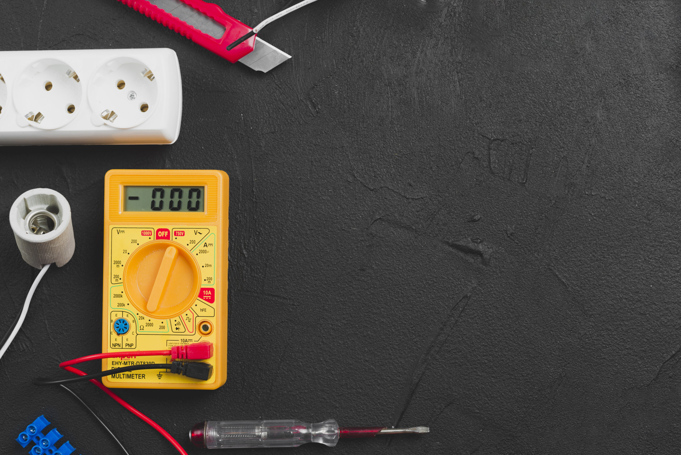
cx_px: 340
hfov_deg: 39.6
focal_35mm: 50
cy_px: 228
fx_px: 946
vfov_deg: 27.0
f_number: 6.3
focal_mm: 50
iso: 100
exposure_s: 1/160
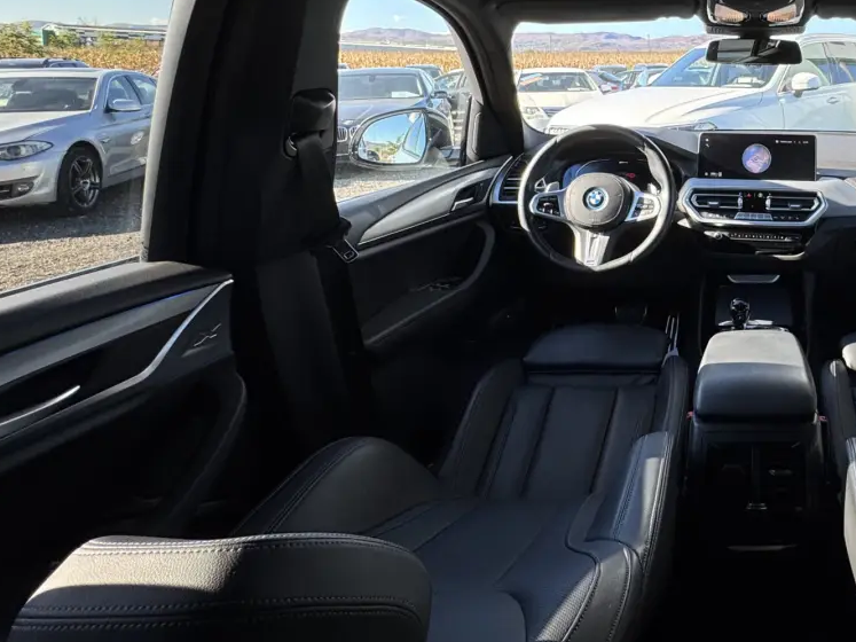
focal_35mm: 27
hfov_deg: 57.2
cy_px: 150
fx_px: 668
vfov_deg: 49.0
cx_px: 754
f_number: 2.2
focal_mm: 2.22
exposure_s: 1/161
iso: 40
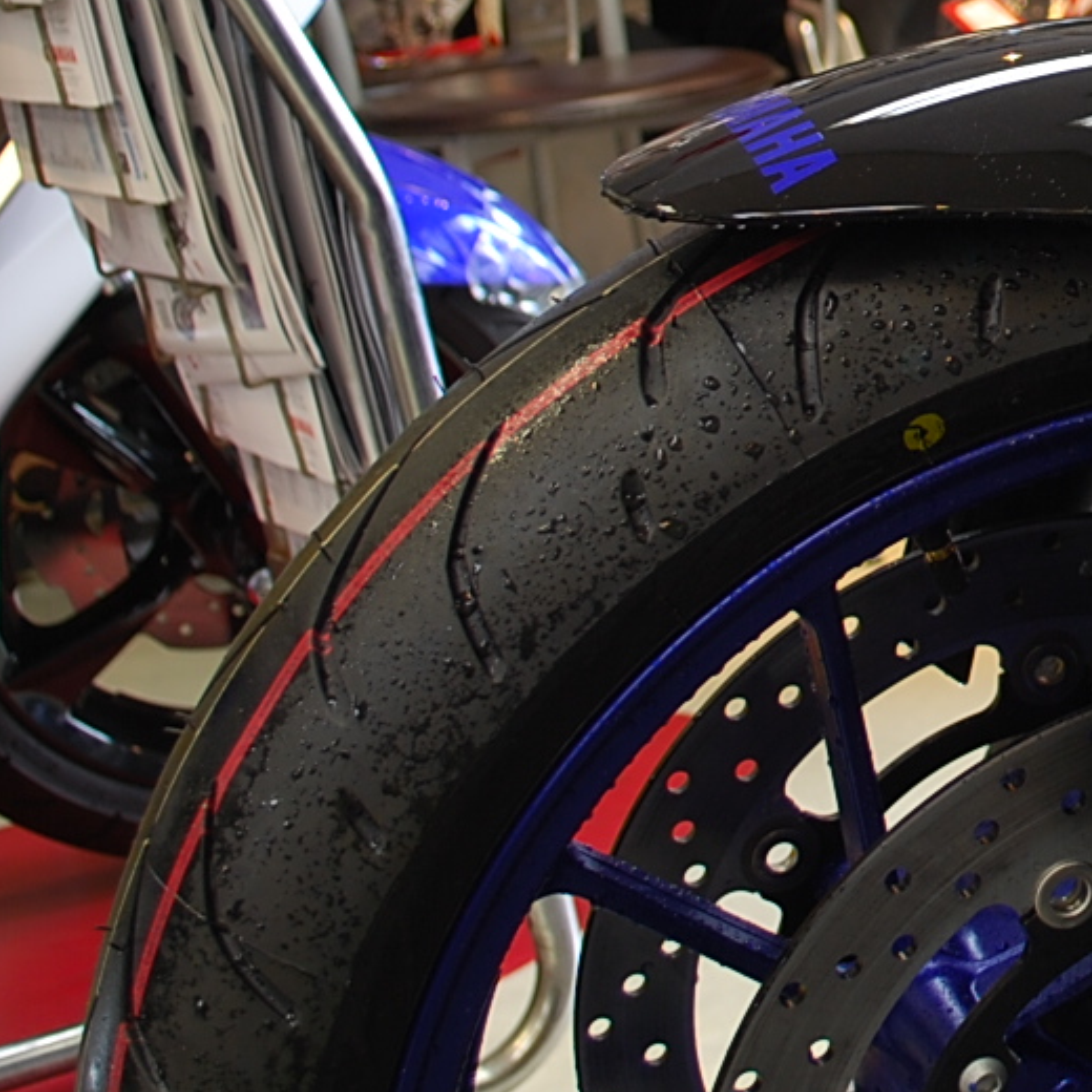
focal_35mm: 95
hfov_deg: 16.7
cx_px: 1615
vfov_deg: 17.9
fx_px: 3391
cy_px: 25
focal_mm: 20
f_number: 4
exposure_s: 1/8
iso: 100
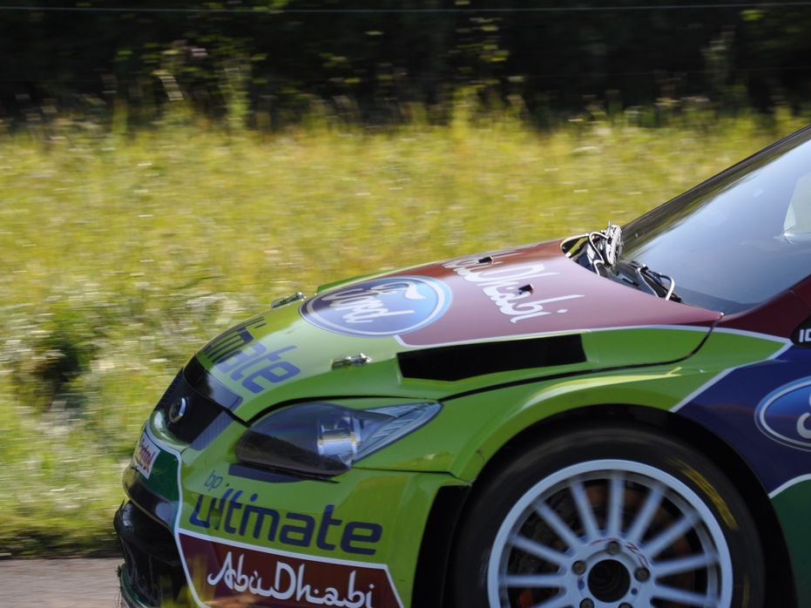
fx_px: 6087
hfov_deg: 7.6
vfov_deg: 5.7
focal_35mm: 260
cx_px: 411
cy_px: 332
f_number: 6.3
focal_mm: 105
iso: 200
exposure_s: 1/640
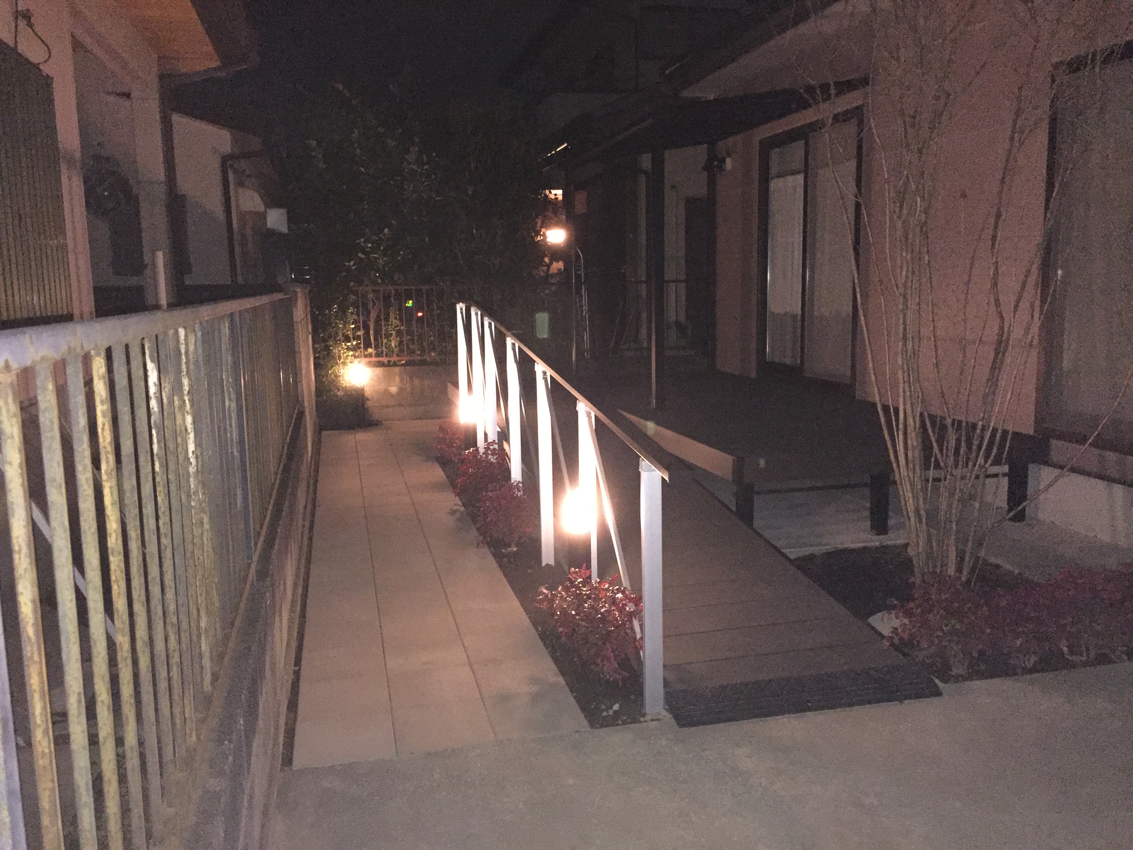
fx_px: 949
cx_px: 566
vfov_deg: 48.2
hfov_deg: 61.7
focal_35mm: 29
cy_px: 425
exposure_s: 1/16
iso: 800
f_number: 2.2
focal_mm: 4.15
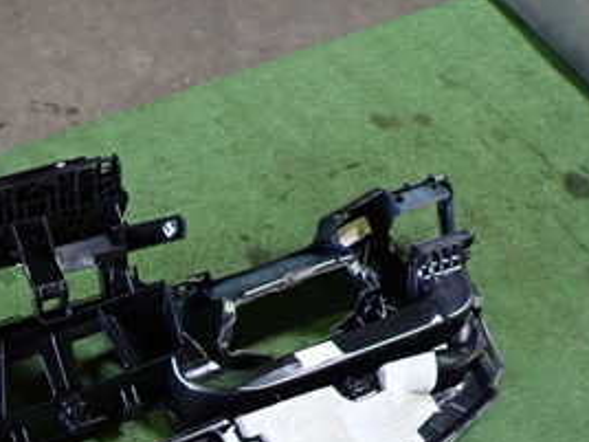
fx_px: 953
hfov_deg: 32.3
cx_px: 40
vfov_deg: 24.7
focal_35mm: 56
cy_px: 457
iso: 250
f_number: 2
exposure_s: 1/30
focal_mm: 4.5
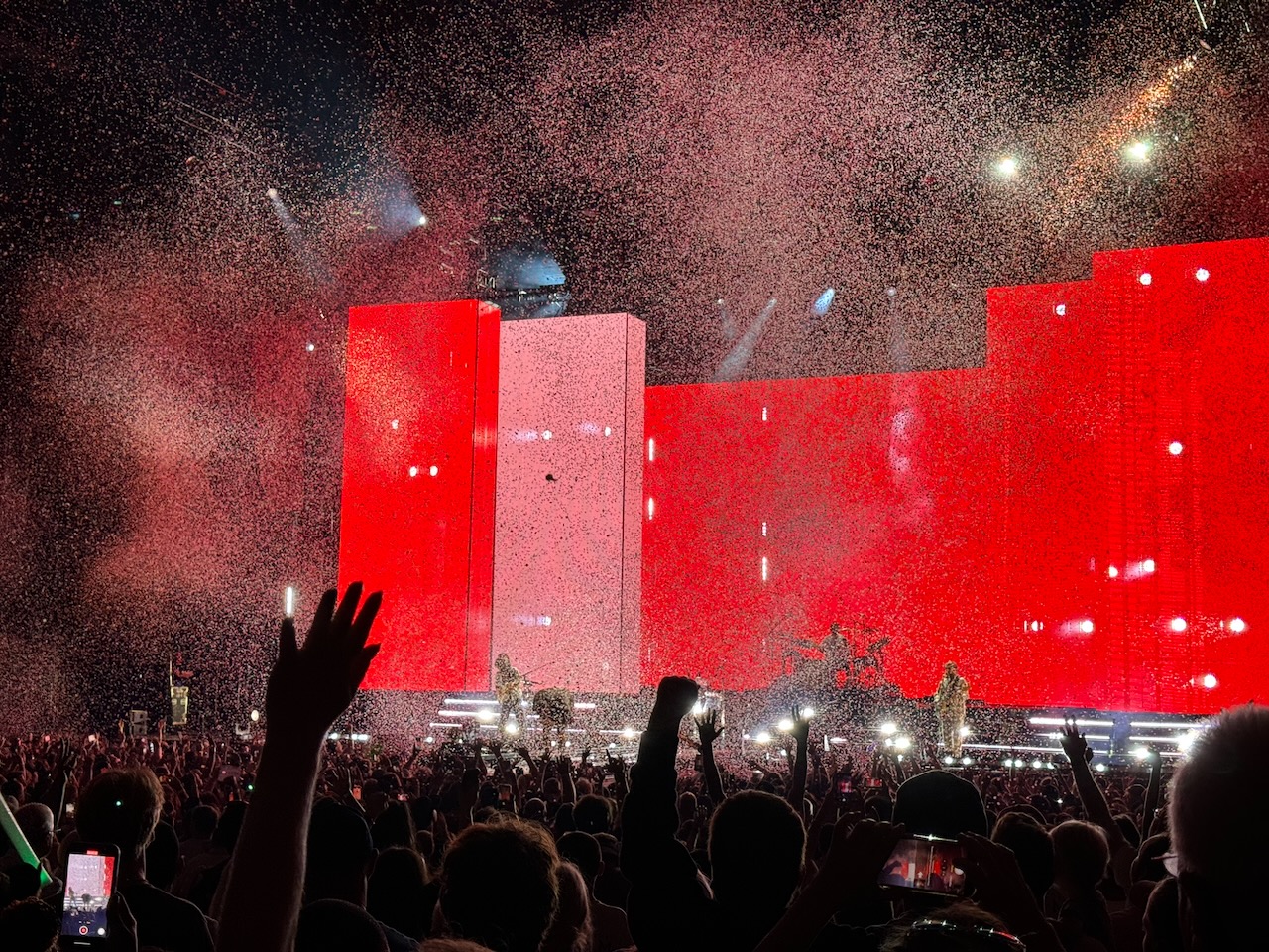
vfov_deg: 30.3
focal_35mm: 48
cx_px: 634
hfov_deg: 39.7
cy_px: 476
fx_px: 1760
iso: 50
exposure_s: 1/120
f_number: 1.78
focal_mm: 6.76
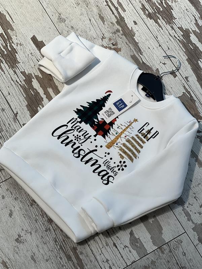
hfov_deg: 19.1
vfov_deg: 25.3
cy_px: 134
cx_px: 101
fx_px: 599
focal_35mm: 77
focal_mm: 9
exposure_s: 1/100
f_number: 2.8
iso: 100
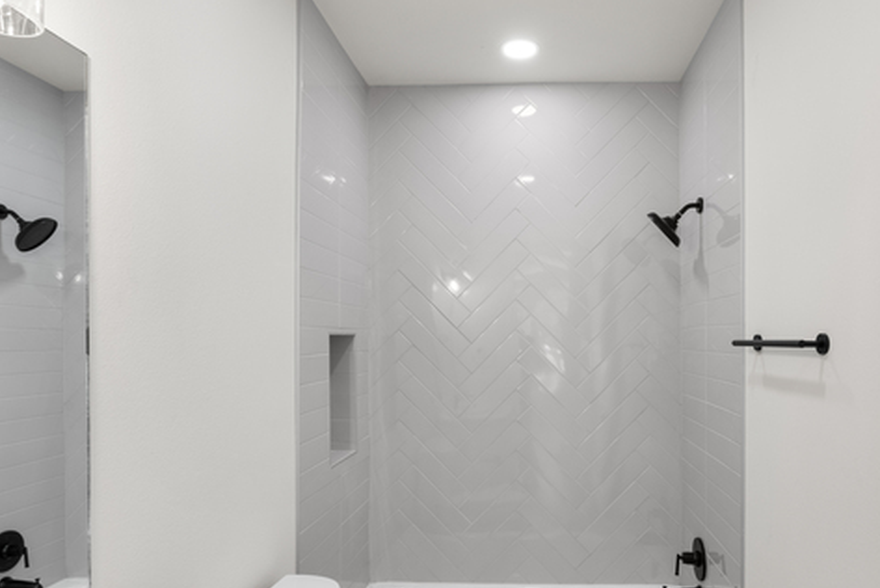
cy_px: 353
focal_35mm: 23
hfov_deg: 75.4
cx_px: 519
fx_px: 563
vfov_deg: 54.8
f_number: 11
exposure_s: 1/15
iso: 320
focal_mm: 17
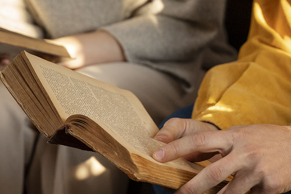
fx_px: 1512
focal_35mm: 187
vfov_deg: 7.3
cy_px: 110
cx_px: 116
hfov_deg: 11.0
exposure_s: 1/1000
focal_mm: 75
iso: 1000
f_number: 4
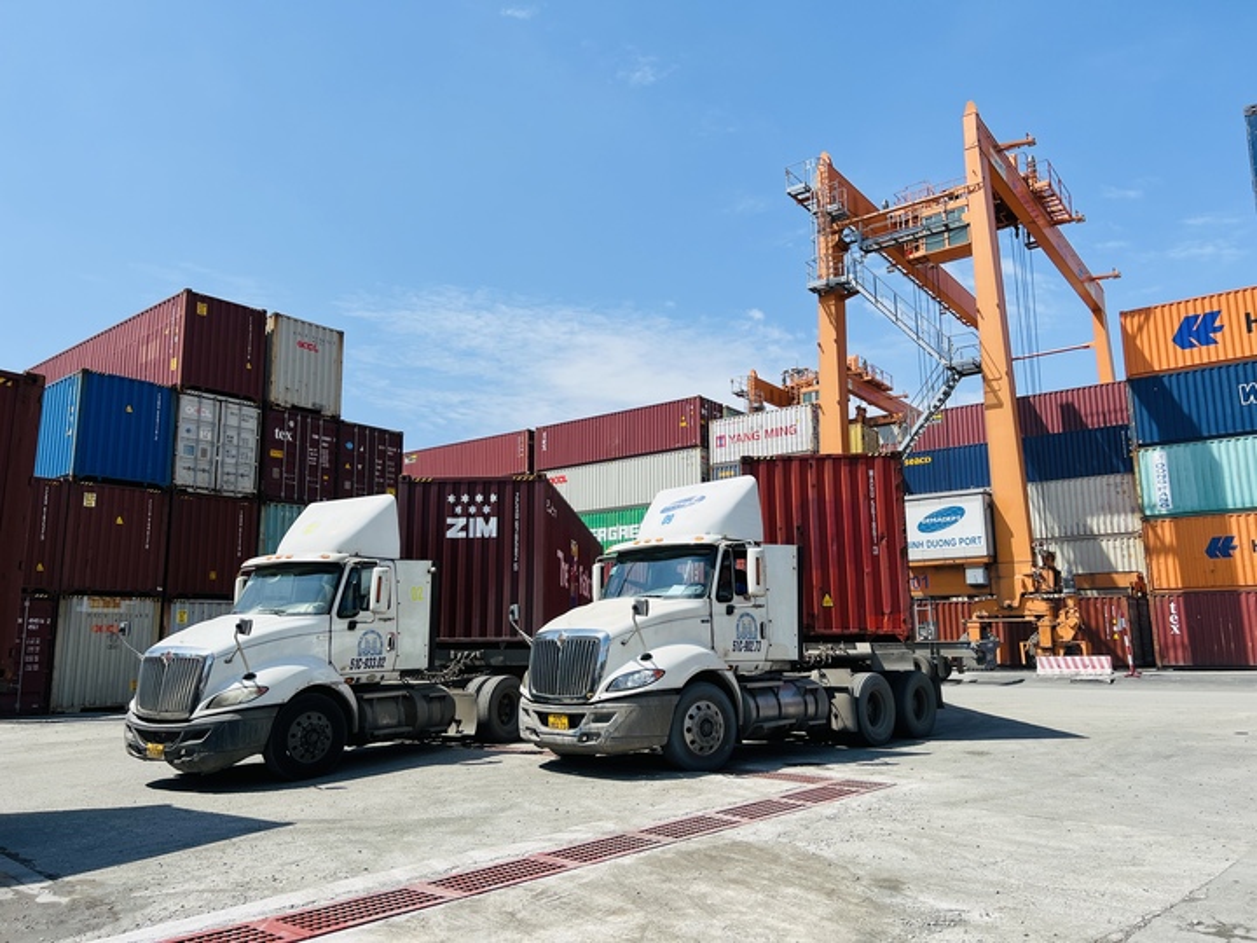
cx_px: 628
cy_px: 472
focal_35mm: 26
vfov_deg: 53.1
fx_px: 944
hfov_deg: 67.3
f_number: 1.5
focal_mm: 5.7
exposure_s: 1/4831
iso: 50
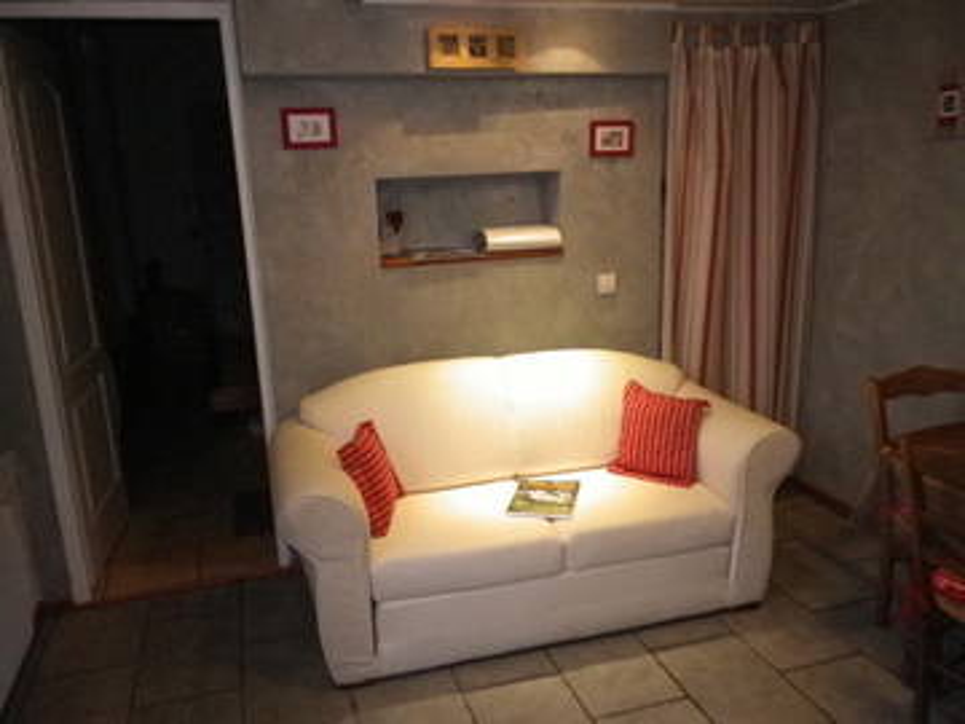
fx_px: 781
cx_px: 482
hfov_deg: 63.4
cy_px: 362
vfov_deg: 49.7
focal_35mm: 28
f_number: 3.5
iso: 800
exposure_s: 1/50
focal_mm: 5.05
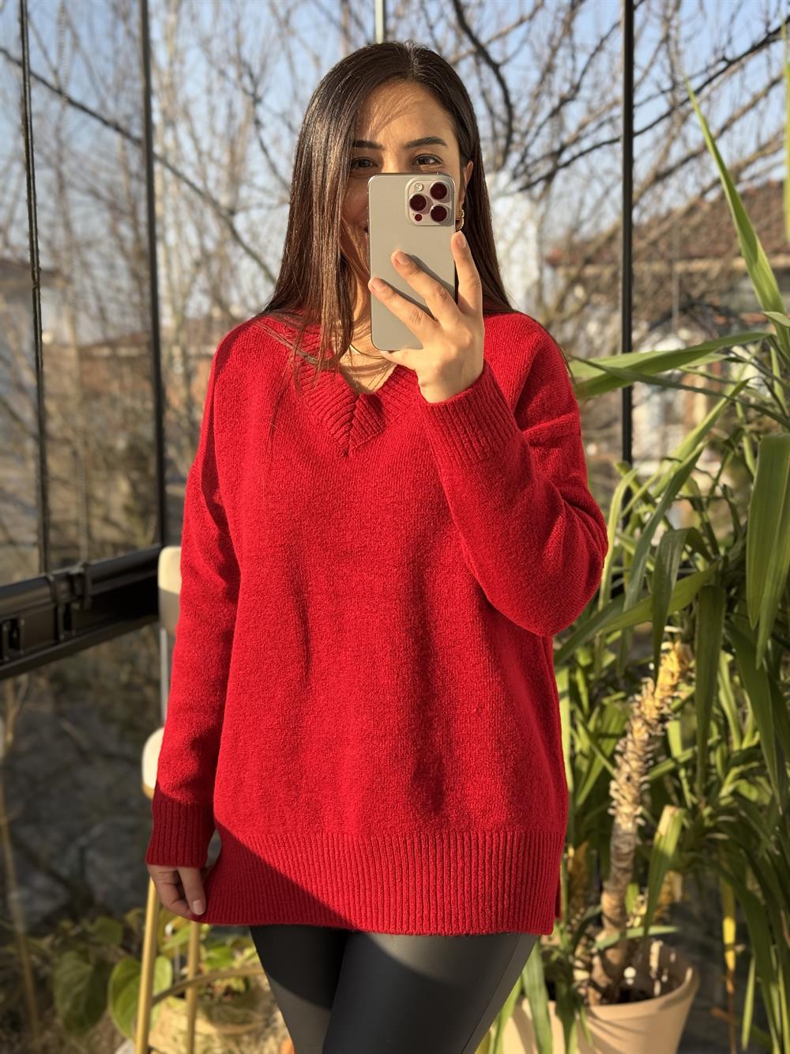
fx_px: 1460
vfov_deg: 39.7
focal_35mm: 48
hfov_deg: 30.3
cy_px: 527
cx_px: 395
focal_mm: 6.76
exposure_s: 1/383
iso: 64
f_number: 1.78
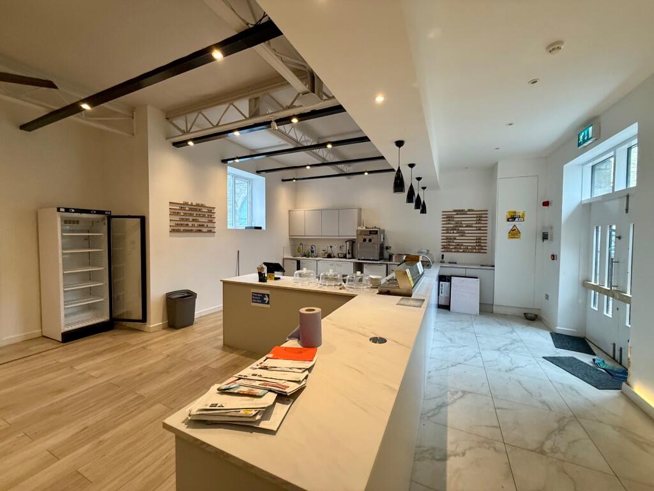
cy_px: 246
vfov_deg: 85.7
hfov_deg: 102.1
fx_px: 265
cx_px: 327
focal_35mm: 14
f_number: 2.2
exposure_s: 1/99
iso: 200
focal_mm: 2.22
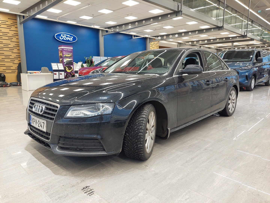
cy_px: 102
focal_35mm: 25
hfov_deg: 69.4
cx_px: 135
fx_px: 195
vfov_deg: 54.9
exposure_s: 1/100
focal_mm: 5.23
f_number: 1.8
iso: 200
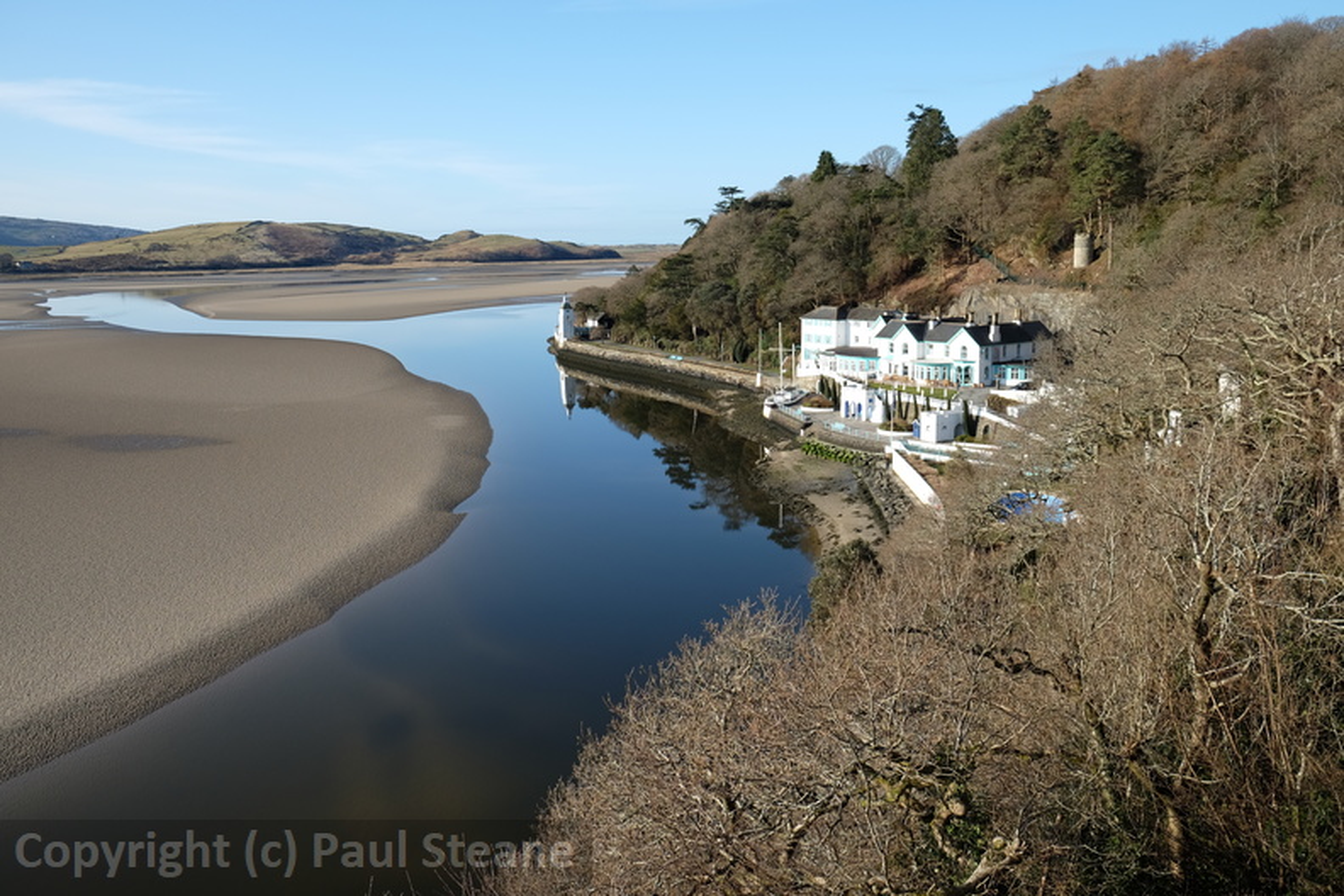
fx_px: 1157
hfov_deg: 60.3
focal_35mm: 31
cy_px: 448
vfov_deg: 42.3
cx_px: 672
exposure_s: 1/350
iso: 200
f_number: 6.4
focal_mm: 20.5
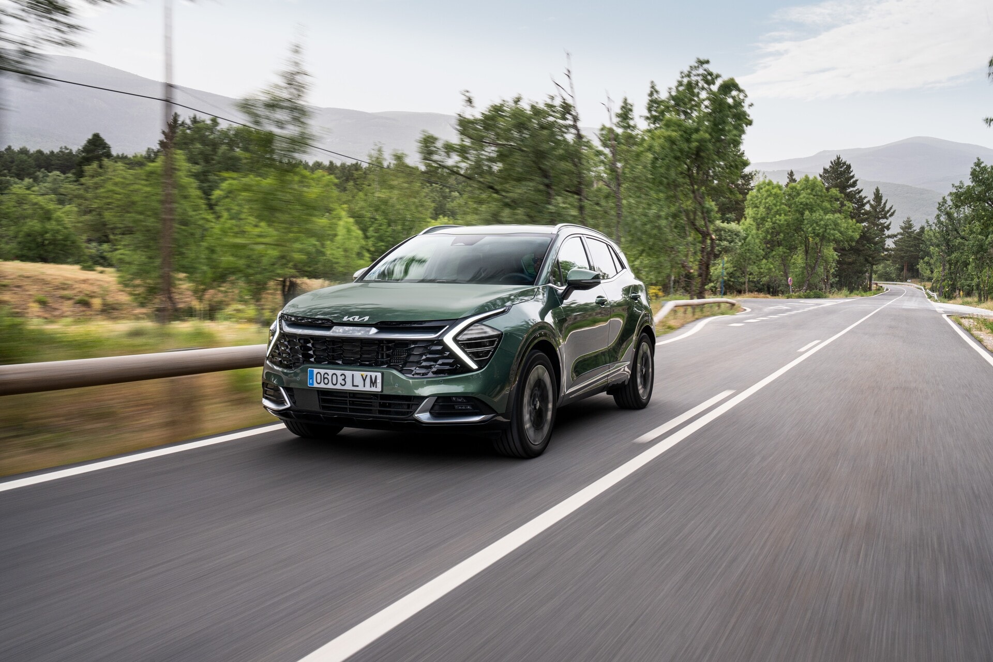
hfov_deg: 60.3
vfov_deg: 42.3
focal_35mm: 31
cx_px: 496
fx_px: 855
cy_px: 331
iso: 250
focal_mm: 31
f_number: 14
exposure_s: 1/20
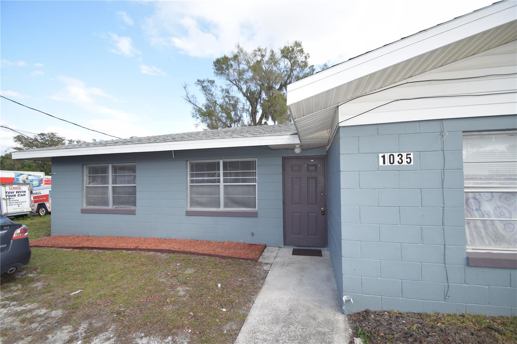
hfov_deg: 100.4
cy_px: 172
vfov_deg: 77.3
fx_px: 215
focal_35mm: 15
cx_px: 258
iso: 100
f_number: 5.6
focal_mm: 10
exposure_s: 1/200
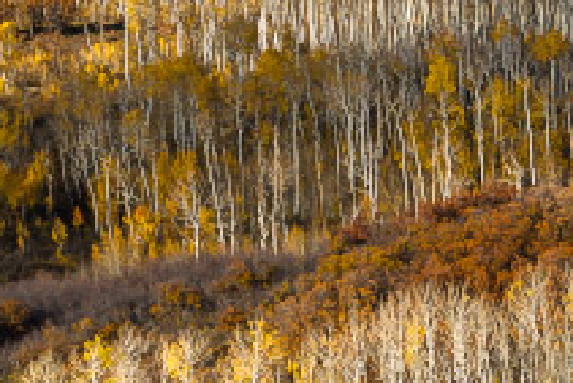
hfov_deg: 5.2
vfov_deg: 3.5
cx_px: 660
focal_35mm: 396
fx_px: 6307
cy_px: 212
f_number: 8
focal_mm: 121
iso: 500
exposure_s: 1/350
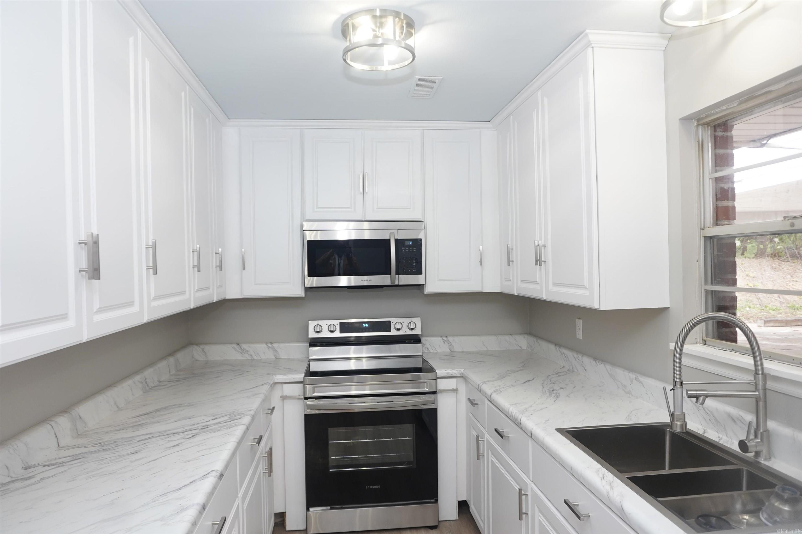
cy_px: 267
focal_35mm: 24
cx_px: 401
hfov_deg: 73.7
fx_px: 535
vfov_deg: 53.1
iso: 800
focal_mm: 16
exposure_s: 1/160
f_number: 4
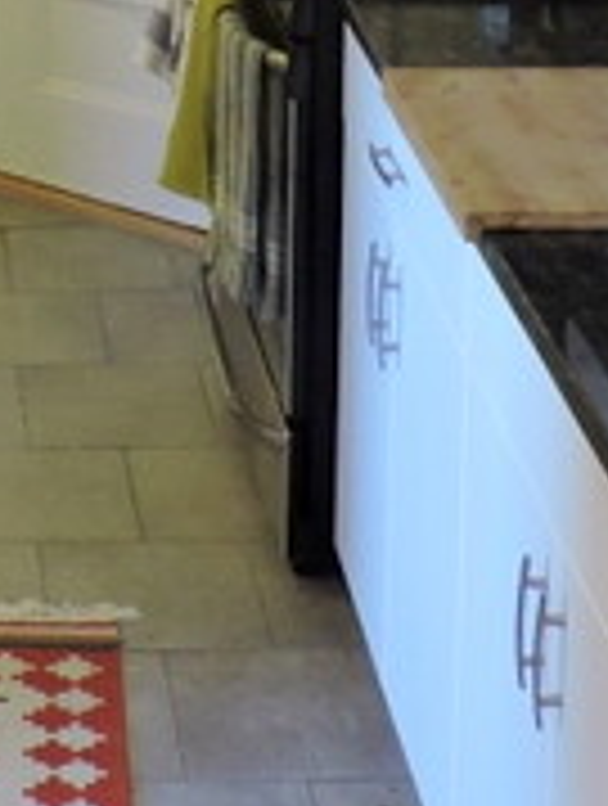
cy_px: -221
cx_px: -261
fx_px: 2497
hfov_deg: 13.2
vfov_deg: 17.3
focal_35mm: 107
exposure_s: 1/20
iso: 400
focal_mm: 4.3
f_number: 3
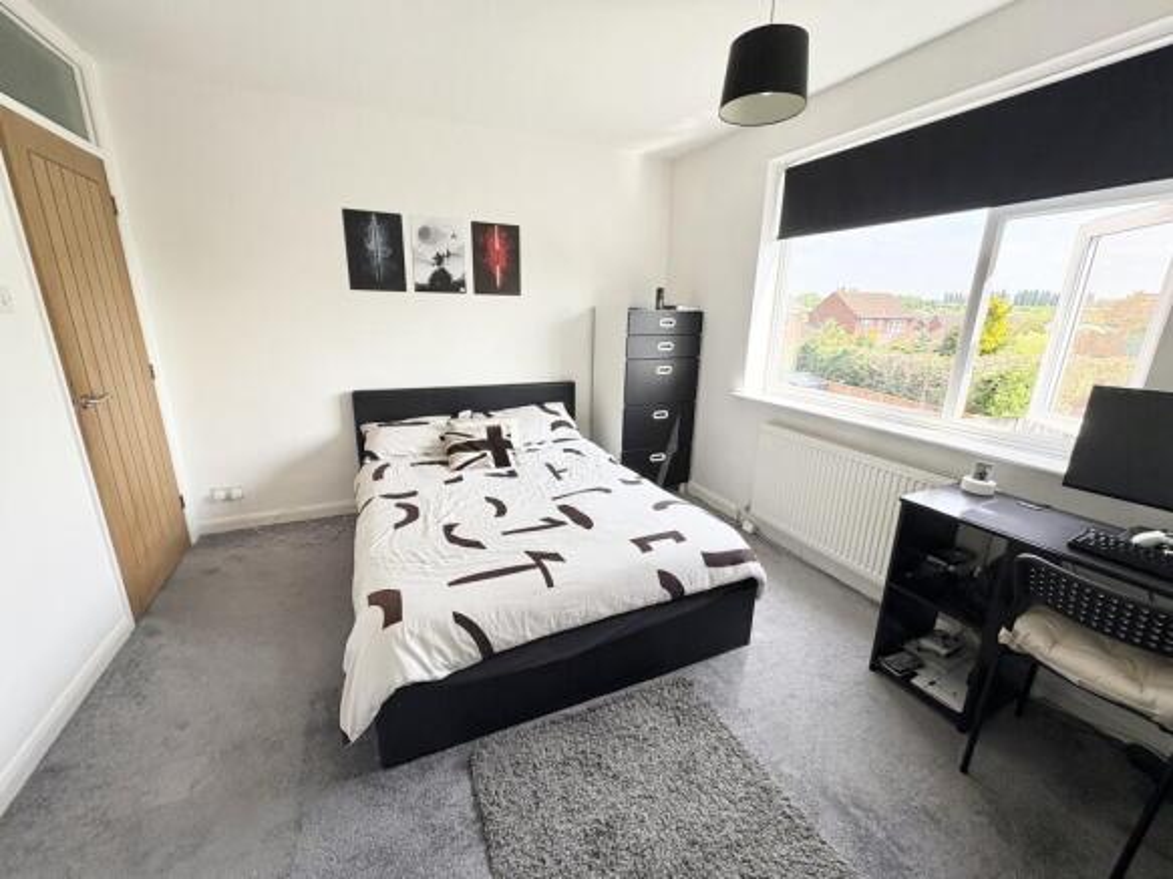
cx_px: 586
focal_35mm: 14
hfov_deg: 102.1
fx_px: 474
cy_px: 440
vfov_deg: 85.7
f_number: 2.2
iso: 64
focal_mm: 2.22
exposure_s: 1/217
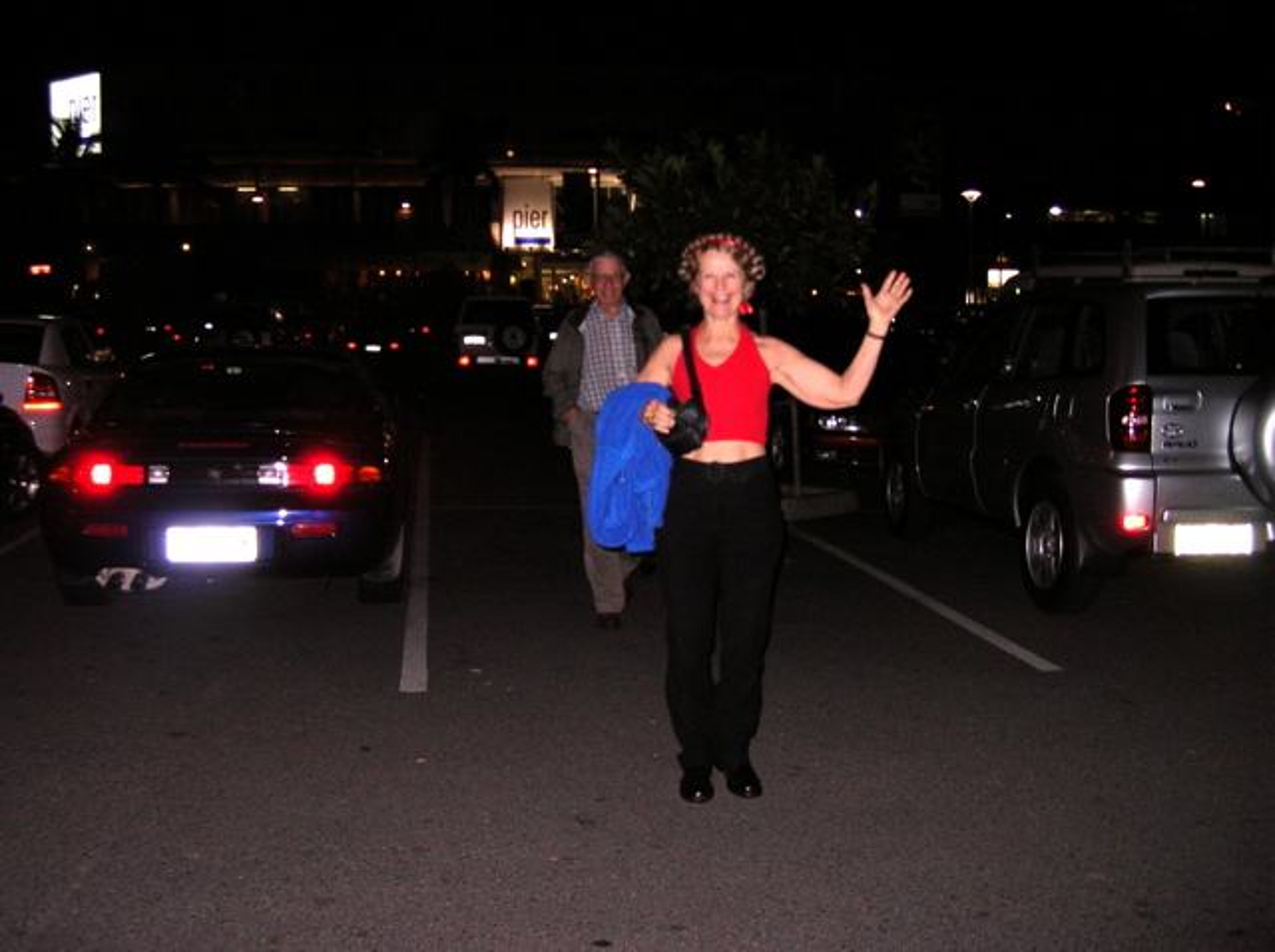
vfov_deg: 39.6
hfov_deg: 51.4
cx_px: 638
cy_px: 476
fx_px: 1324
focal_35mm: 36
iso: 70
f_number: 2.7
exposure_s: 1/60.1
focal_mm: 6
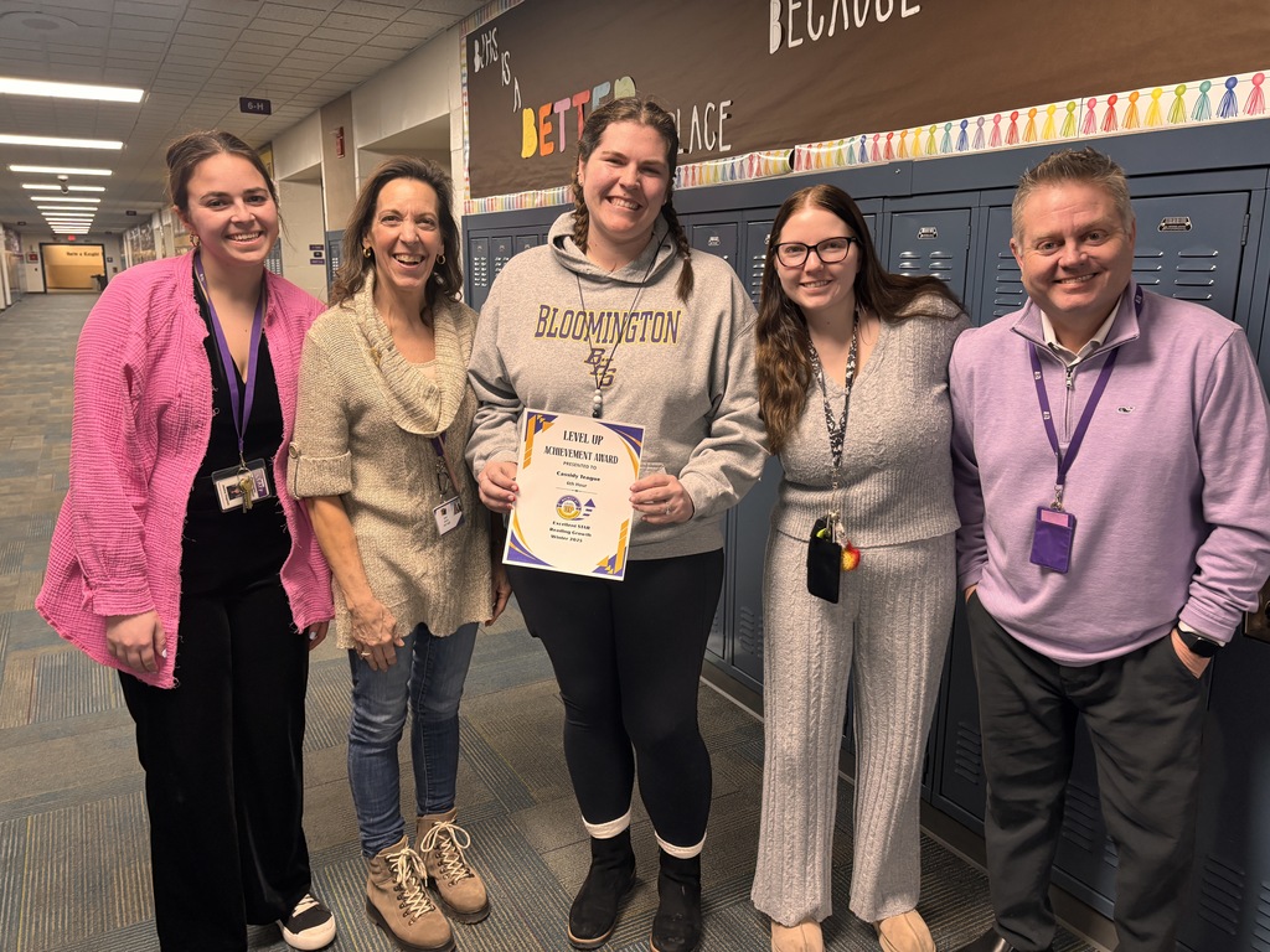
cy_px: 476
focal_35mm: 26
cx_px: 635
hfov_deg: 67.3
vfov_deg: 53.1
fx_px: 954
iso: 200
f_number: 1.6
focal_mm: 5.96
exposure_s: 1/60
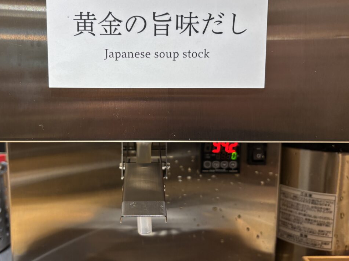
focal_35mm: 35
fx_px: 353
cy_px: 109
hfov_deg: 52.2
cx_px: 138
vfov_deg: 40.6
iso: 125
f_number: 1.6
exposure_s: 1/121
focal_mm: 5.96
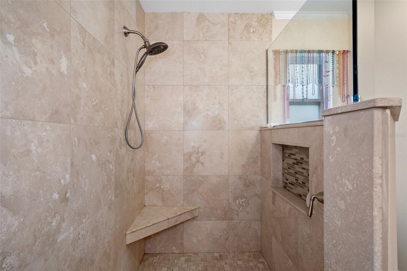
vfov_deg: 67.4
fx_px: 203
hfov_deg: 90.0
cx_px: 204
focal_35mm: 18
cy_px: 136
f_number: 8
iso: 320
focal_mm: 18
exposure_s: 1.3
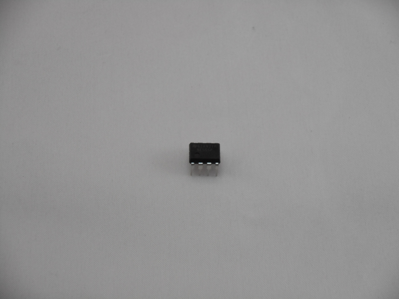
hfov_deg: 19.3
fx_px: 1176
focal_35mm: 102
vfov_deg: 14.5
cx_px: 200
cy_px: 150
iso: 320
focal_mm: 18.2
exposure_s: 1/60
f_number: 5.8
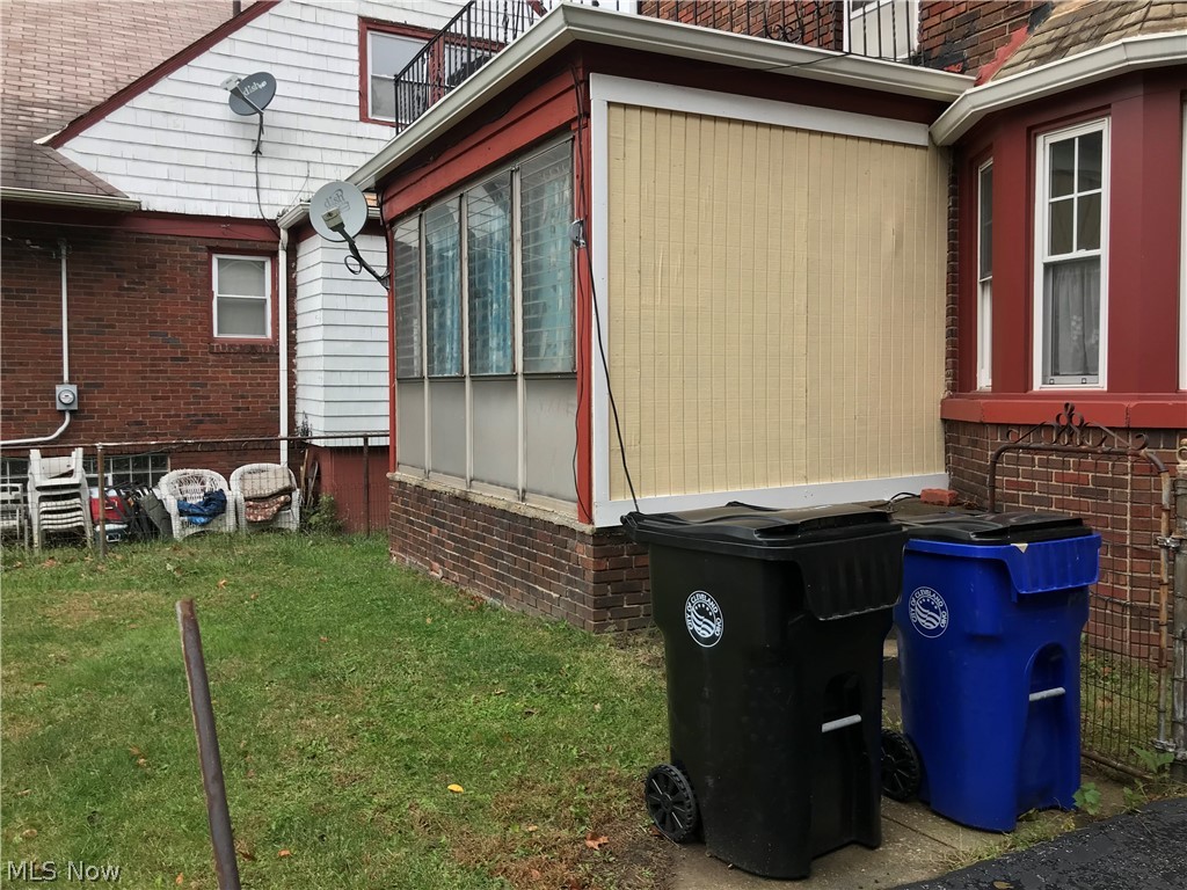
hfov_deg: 63.4
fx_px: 960
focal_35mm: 28
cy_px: 445
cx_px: 594
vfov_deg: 49.7
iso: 20
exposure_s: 1/151
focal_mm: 3.99
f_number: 1.8
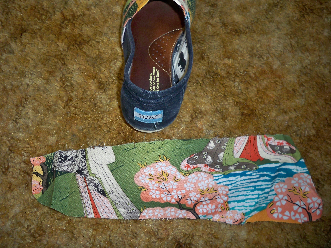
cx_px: 166
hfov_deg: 52.6
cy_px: 124
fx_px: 335
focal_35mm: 35
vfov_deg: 40.7
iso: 200
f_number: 3.1
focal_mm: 6.3
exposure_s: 1/60
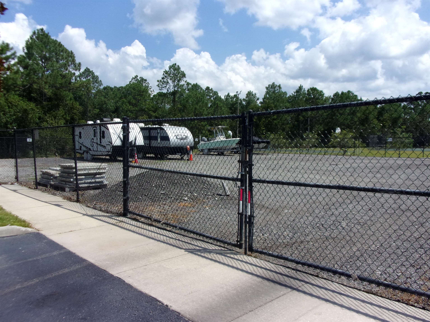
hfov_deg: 63.4
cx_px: 215
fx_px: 348
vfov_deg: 49.7
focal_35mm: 28
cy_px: 161
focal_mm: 5.1
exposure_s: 1/280
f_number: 10.8
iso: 200
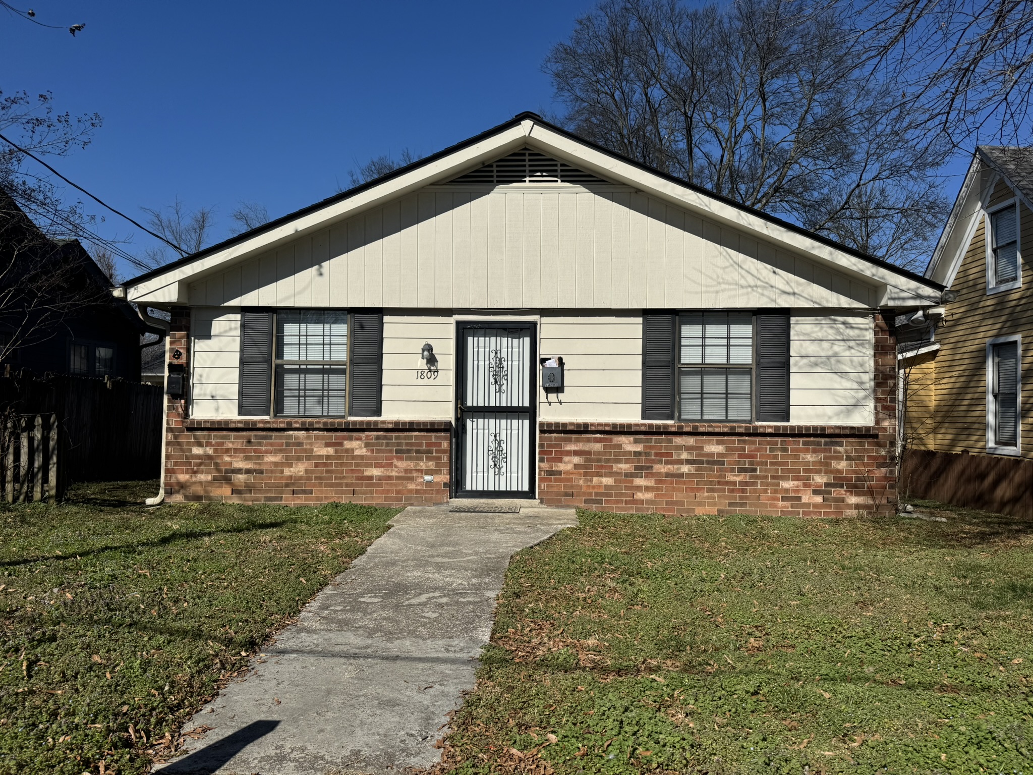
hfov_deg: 71.6
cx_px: 516
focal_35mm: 24
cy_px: 388
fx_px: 716
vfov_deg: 56.8
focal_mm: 6.76
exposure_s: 1/10417
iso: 80
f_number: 1.78
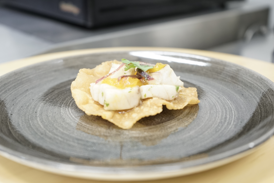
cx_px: 135
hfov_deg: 41.9
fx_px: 358
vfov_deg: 28.6
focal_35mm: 47
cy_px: 91
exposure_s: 1/125
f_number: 4.5
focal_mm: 46
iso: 2000
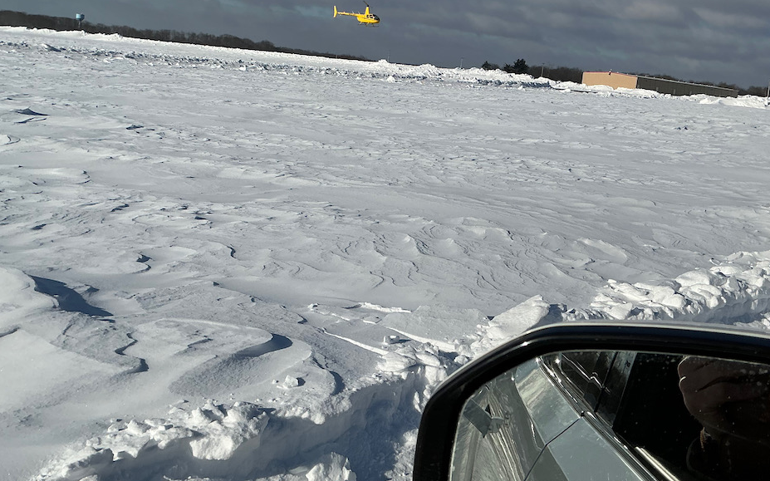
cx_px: 430
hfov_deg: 48.1
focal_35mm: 41
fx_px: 860
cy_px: 174
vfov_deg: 31.1
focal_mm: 3
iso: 25
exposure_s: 1/5814
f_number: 1.8
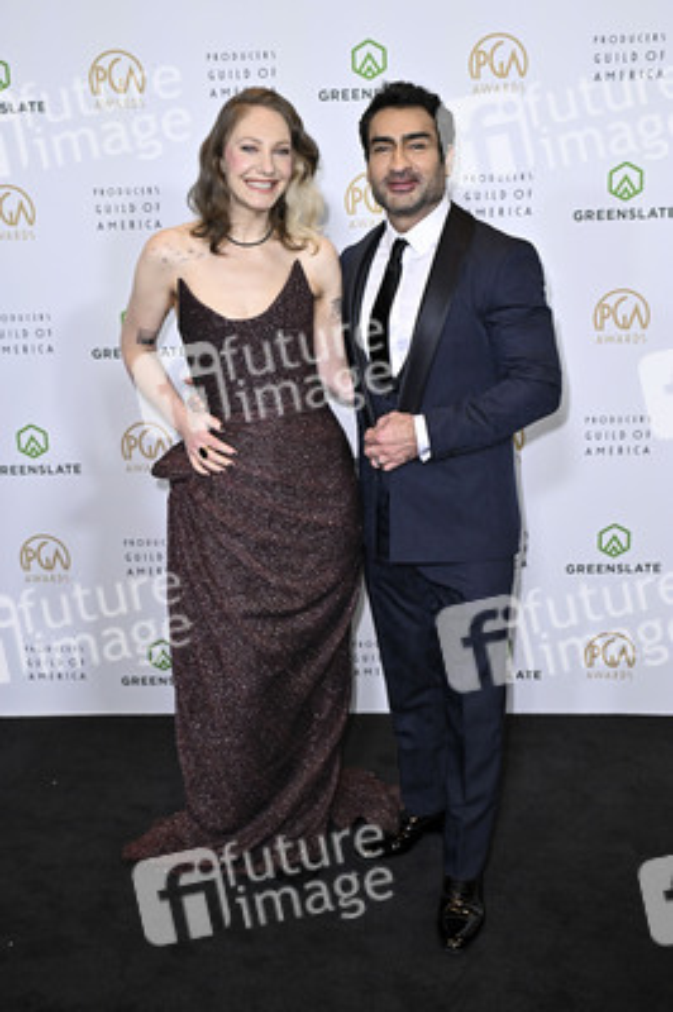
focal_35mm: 35
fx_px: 983
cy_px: 506
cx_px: 336
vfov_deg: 54.5
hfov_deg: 37.8
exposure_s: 1/320
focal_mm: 35
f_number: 5.6
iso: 2000
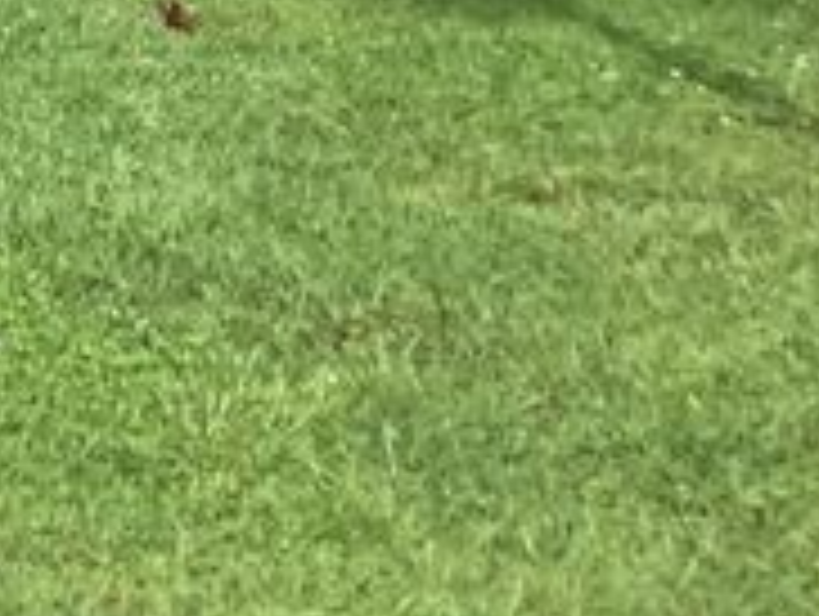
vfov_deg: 11.6
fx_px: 2819
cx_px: -742
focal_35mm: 119
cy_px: -483
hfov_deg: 14.2
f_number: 2.4
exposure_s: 1/1597
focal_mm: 3.3
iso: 25
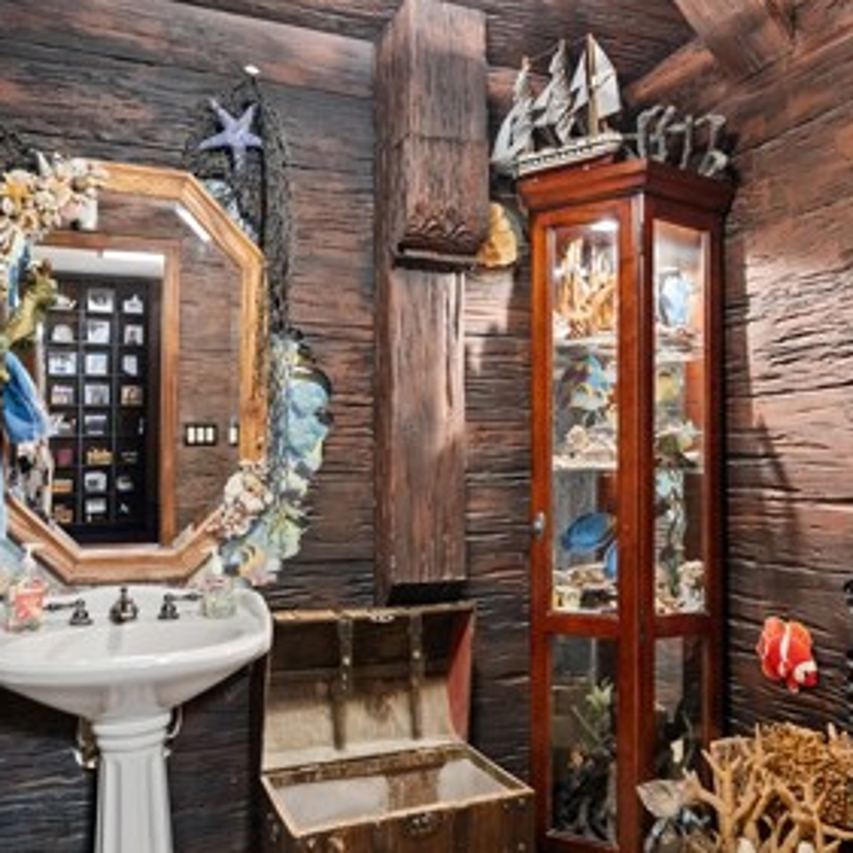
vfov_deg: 52.5
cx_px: 471
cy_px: 417
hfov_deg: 52.4
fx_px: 864
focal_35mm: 31
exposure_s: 1/10
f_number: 1.8
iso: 3200
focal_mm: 16
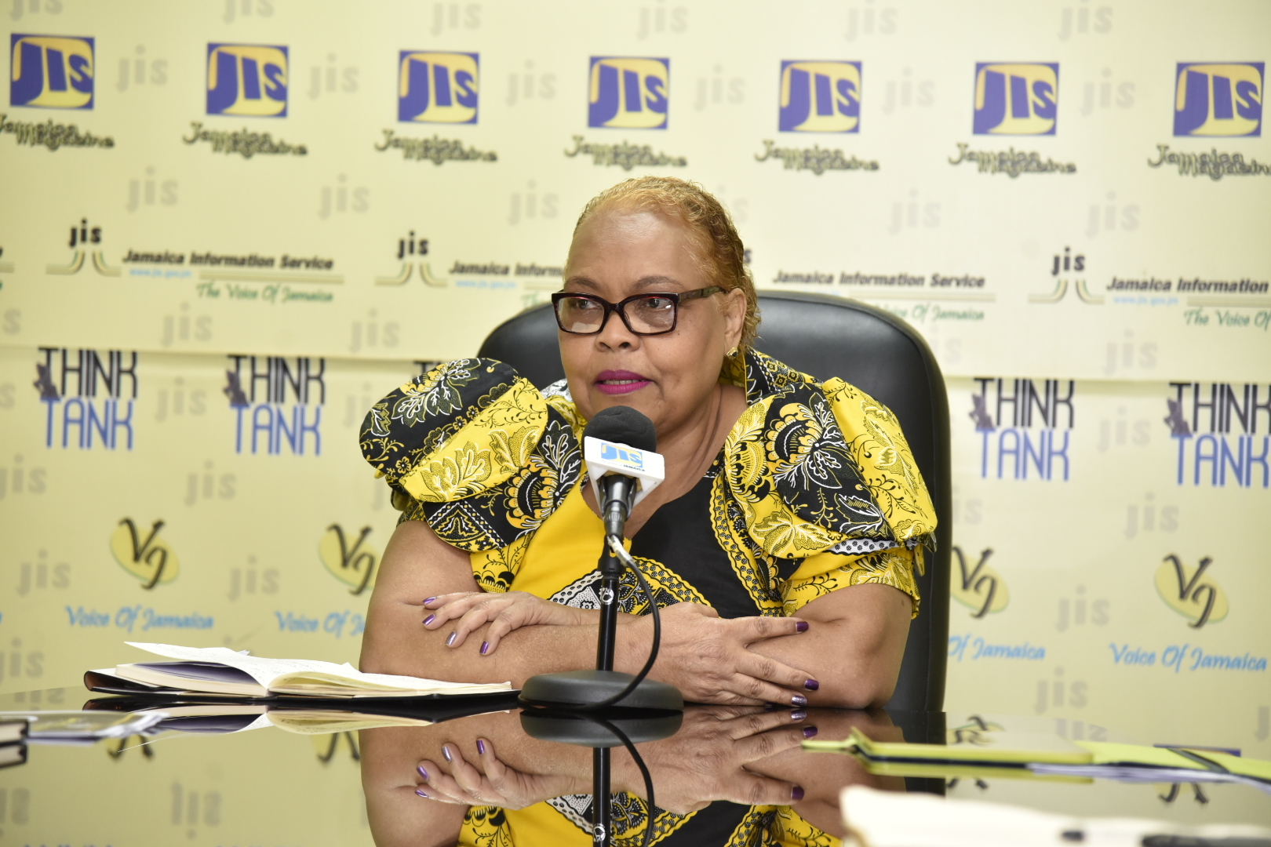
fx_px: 4236
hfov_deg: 17.1
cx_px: 636
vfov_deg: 11.4
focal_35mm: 120
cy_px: 424
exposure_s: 1/200
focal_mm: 120
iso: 2000
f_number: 4
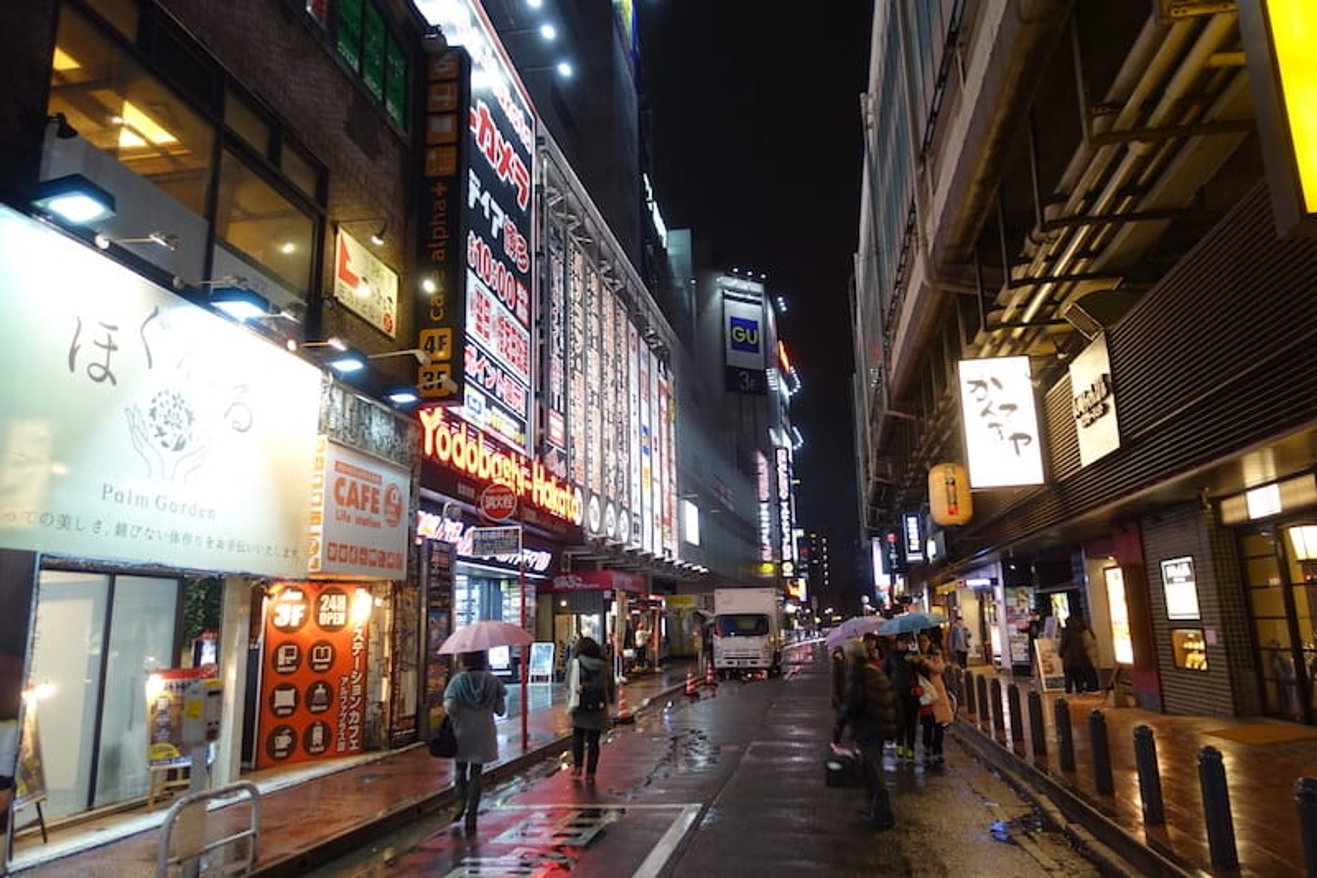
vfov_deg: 53.1
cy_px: 439
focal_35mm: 24
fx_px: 878
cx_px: 658
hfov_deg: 73.8
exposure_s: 1/30
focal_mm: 8.8
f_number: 1.8
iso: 200
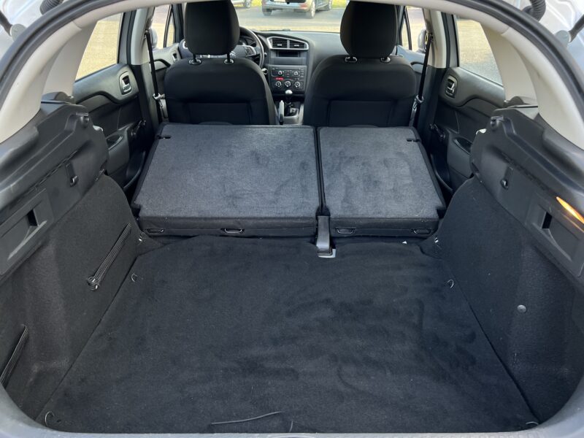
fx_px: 439
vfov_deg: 53.1
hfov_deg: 67.3
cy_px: 219
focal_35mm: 26
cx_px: 292
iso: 125
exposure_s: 1/118
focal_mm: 5.7
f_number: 1.5
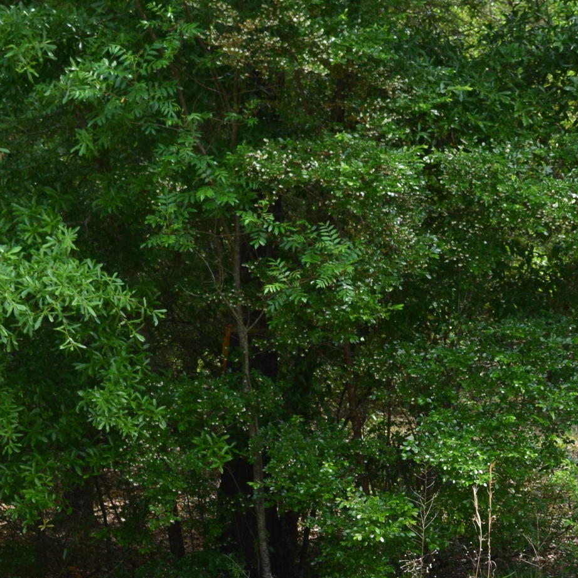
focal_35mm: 145
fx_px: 2746
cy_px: 427
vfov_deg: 12.0
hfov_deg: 11.7
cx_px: 770
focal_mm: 35
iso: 400
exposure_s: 1/320
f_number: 10
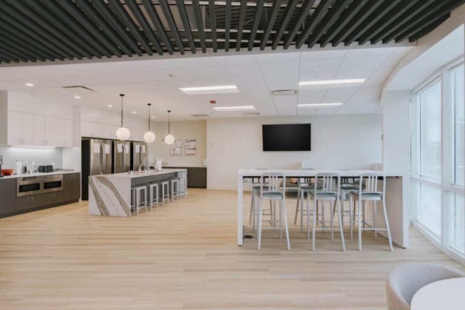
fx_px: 271
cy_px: 155
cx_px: 232
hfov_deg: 81.2
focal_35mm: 21
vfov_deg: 59.5
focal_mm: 21
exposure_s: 1/160
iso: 640
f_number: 8
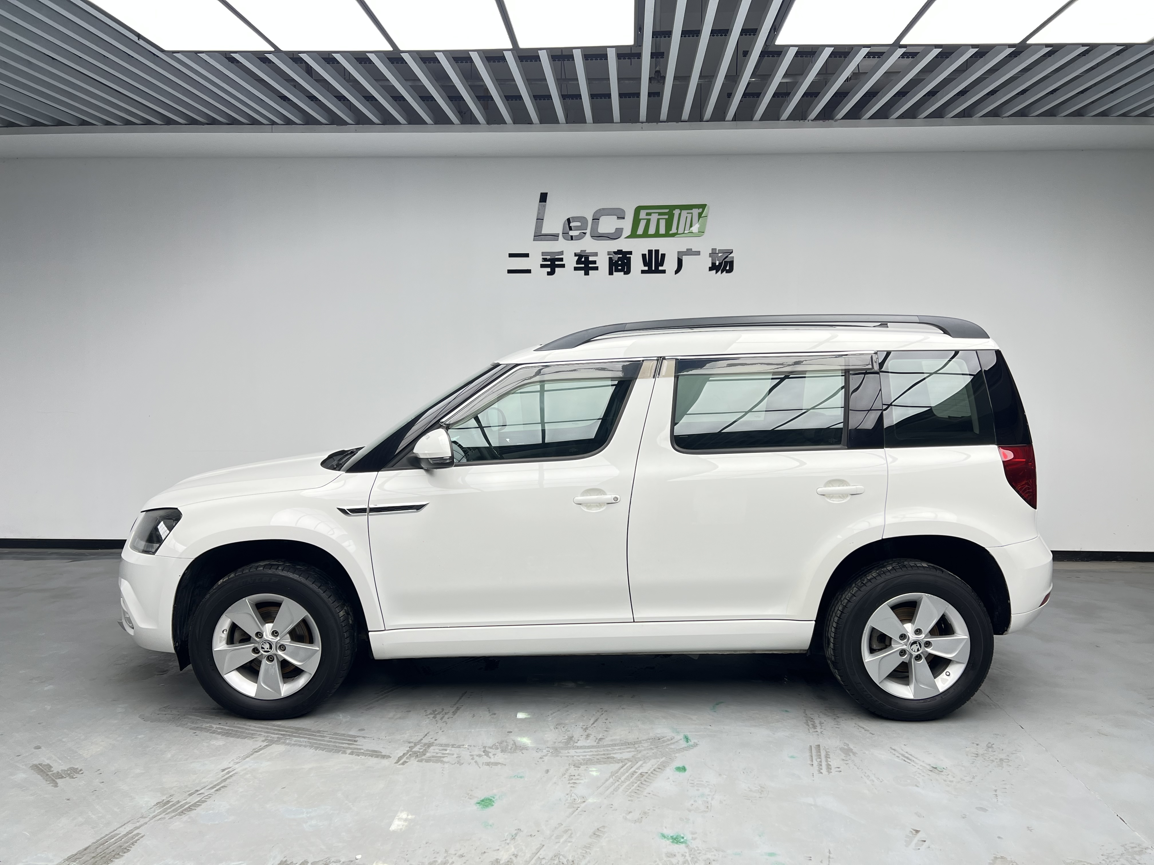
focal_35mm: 26
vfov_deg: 53.1
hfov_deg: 67.3
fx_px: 867
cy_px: 432
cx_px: 577
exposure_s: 1/155
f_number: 1.5
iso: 50
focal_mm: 5.7
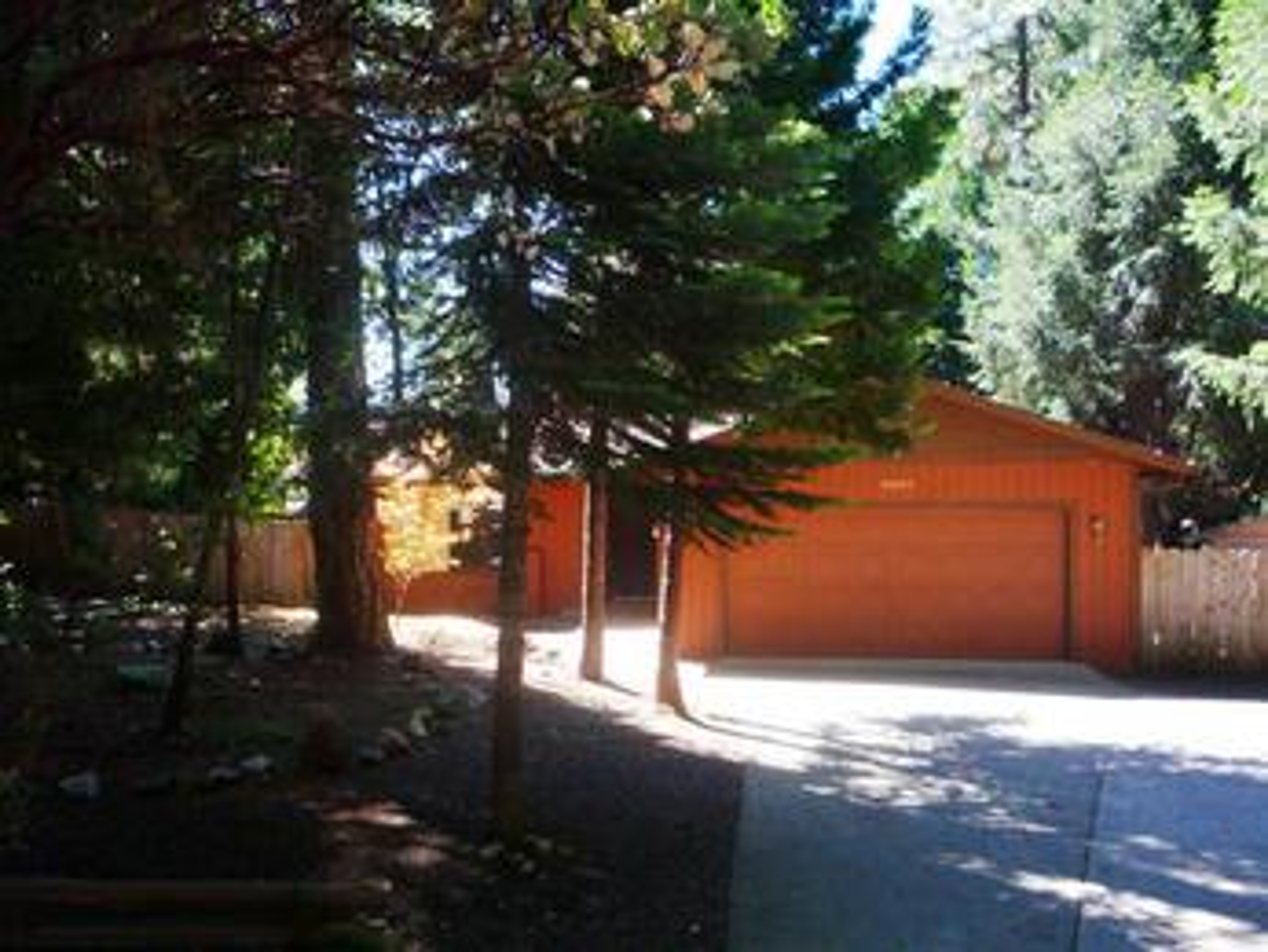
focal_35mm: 30
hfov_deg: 59.9
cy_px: 476
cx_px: 634
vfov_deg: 46.8
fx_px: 1100
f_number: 3.5
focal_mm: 5.2
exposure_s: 1/100
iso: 100
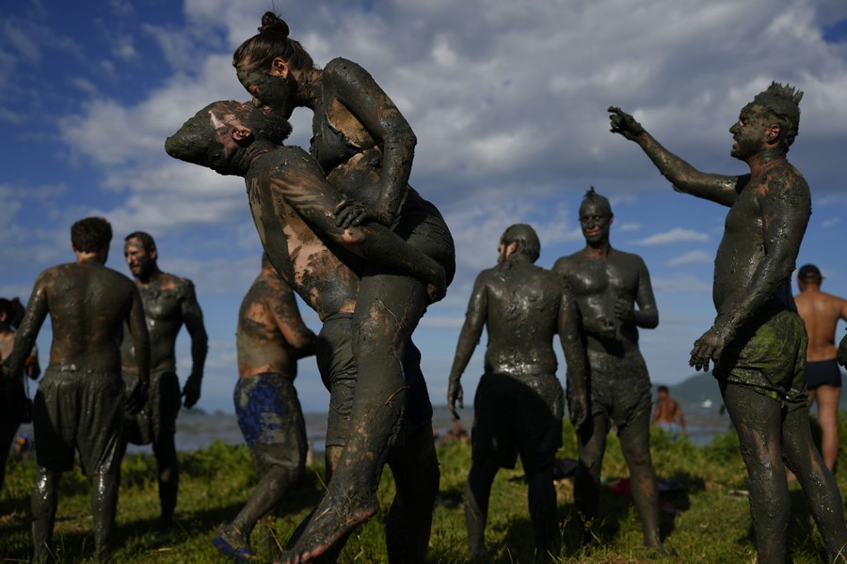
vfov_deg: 37.9
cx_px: 424
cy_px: 282
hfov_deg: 54.4
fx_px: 823
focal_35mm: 35
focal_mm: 35
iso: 50
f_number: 2
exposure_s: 1/6400
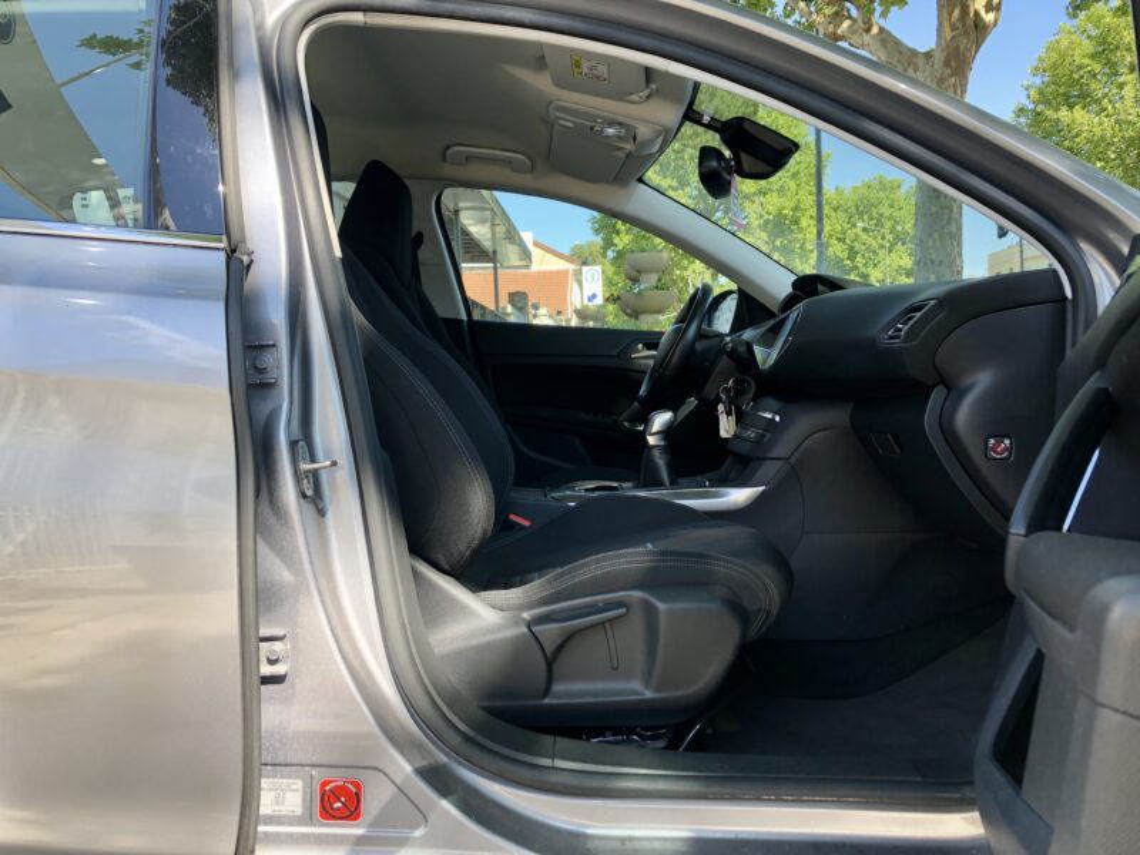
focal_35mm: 28
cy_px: 428
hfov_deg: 63.4
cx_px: 570
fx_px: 922
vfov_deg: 49.7
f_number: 1.8
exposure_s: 1/142
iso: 20
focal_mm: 3.99
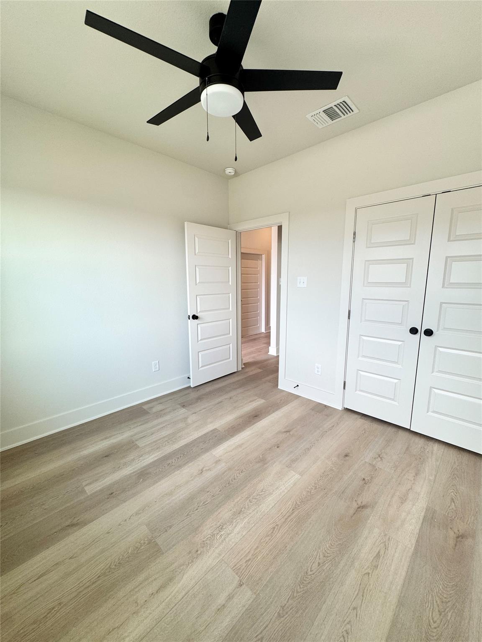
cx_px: 241
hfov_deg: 85.7
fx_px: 260
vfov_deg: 102.1
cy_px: 321
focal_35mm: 14
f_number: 2.2
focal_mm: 2.22
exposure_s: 1/120
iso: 100
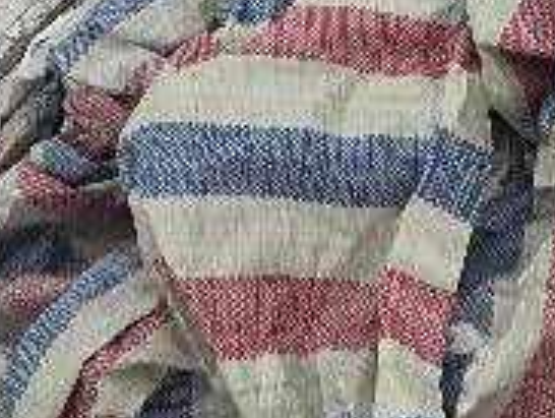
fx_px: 1172
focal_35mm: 73
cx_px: 396
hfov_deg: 26.4
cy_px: -647
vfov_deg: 13.4
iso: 200
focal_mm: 2.2
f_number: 2.2
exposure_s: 1/100
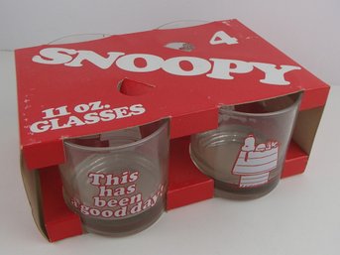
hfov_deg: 50.2
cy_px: 128
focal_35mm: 37
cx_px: 170
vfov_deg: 38.6
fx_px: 363
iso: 250
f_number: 4.7
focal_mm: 6.64
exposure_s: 1/160
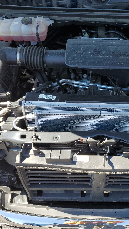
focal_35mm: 38
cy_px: 115
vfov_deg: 52.8
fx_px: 231
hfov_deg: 30.7
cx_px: 95
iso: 50
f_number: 1.5
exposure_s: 1/625
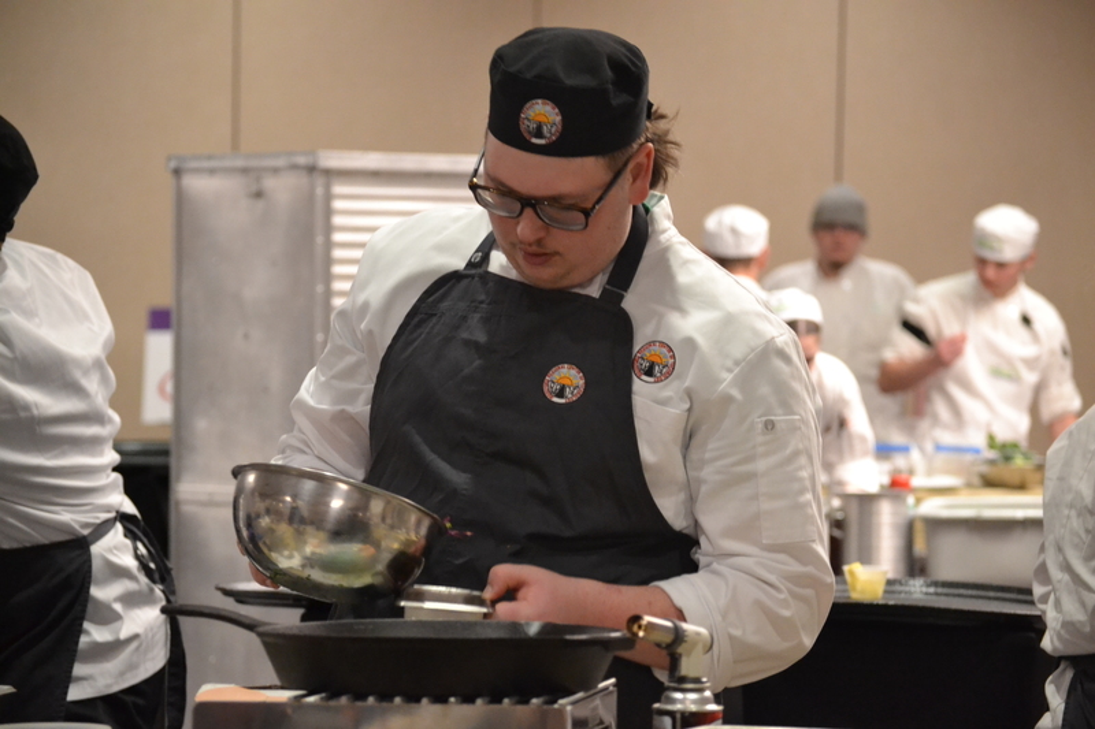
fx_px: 3923
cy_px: 364
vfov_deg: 10.6
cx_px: 548
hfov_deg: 15.9
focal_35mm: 129
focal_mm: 86
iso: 3200
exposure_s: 1/160
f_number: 4.2
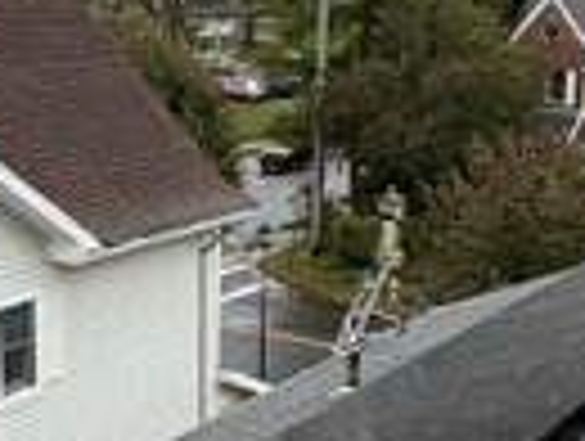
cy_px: 238
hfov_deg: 22.7
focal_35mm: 86
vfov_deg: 17.2
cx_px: 292
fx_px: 1456
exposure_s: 1/363
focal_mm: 2.22
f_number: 2.2
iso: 50
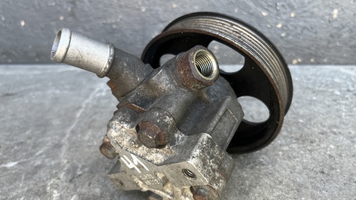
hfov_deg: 66.1
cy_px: 113
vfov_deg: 40.1
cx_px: 177
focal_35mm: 29
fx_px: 274
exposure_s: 1/122
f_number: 1.6
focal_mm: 5.1
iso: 64
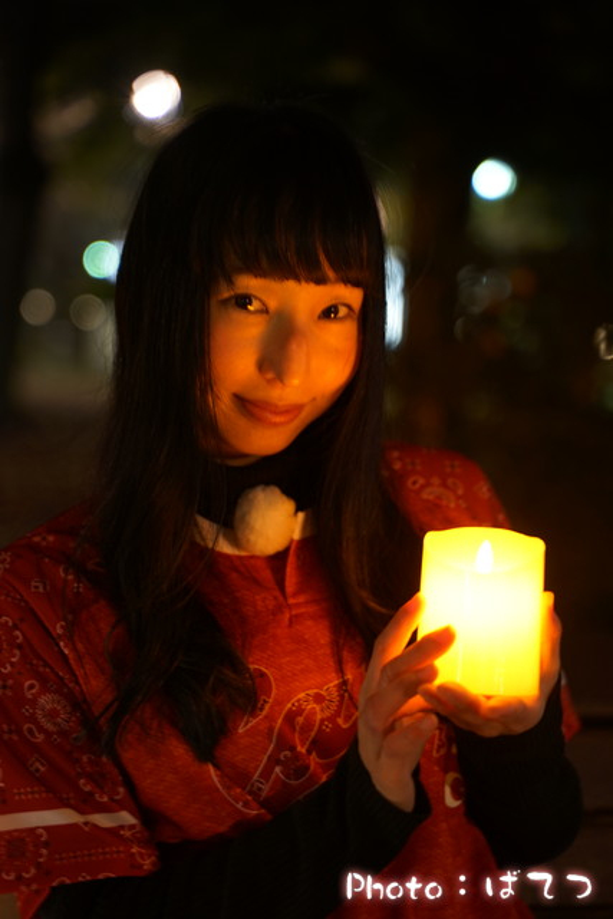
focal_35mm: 75
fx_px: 1914
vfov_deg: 27.0
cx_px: 306
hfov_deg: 18.2
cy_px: 460
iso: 640
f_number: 2.8
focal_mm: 75
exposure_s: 1/5
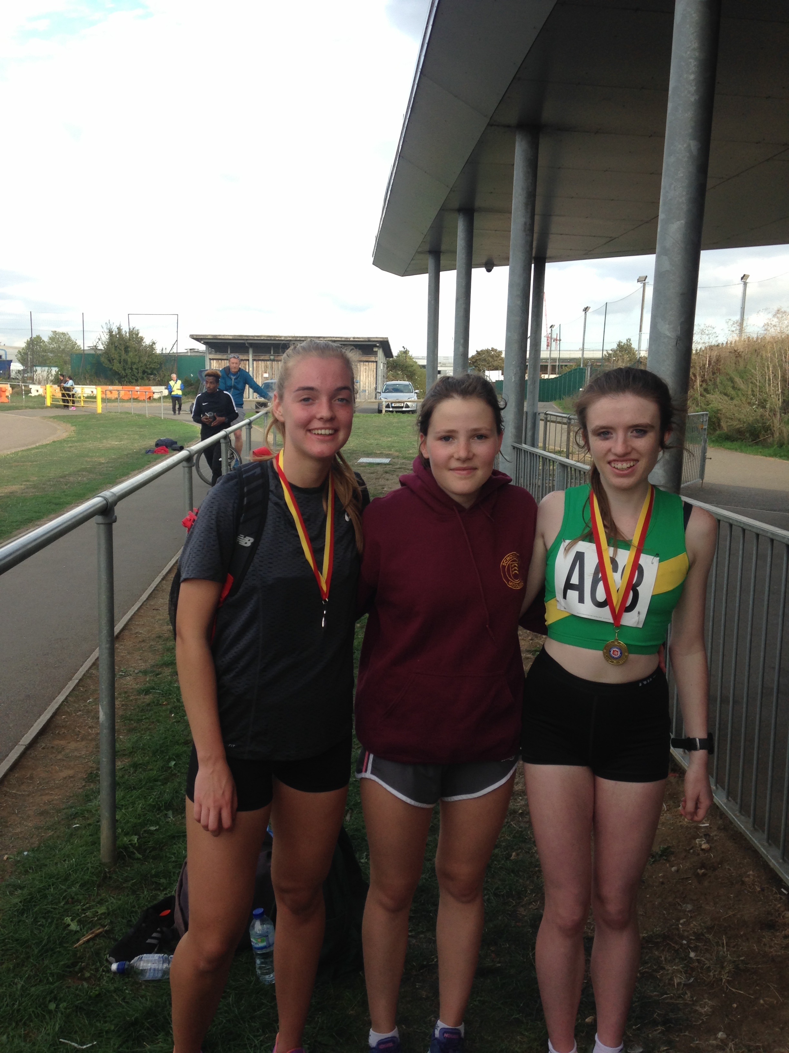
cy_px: 526
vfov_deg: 55.4
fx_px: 1003
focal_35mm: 33
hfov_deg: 42.9
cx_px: 394
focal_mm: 4.12
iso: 50
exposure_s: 1/396
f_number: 2.4
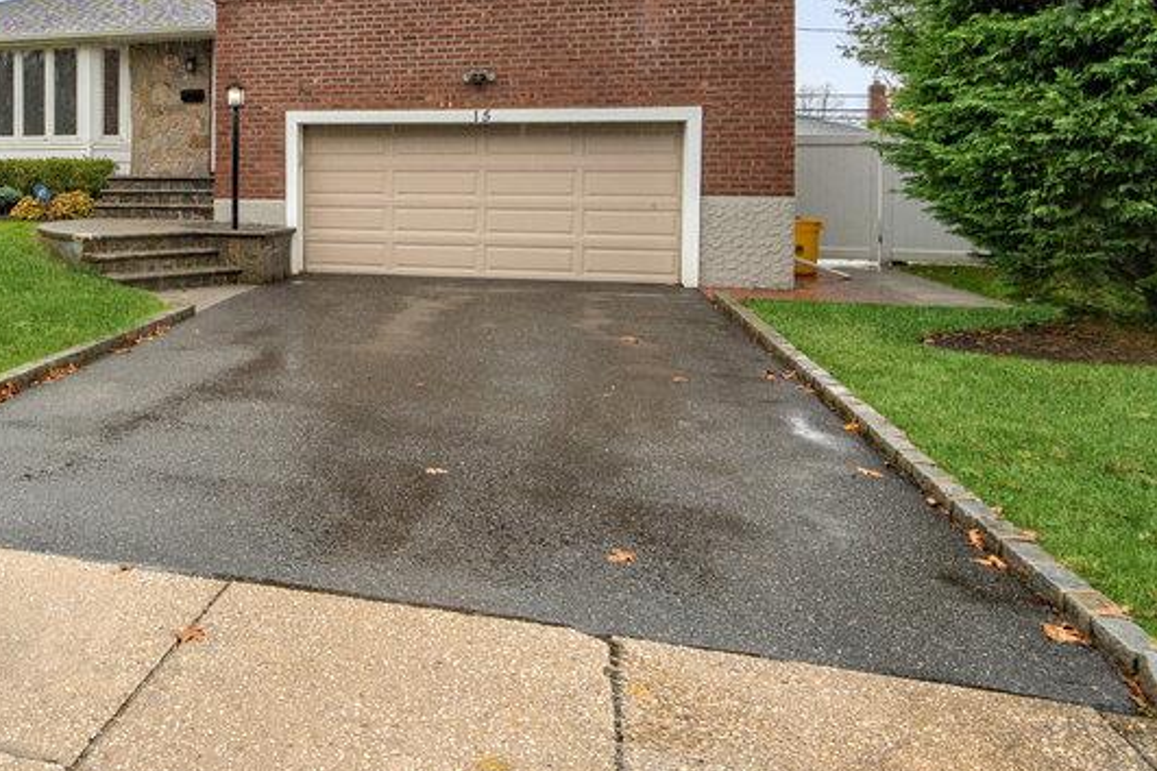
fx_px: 1028
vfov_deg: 39.7
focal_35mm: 32
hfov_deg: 53.7
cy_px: 167
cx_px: 192
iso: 800
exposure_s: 1/320
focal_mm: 17
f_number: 5
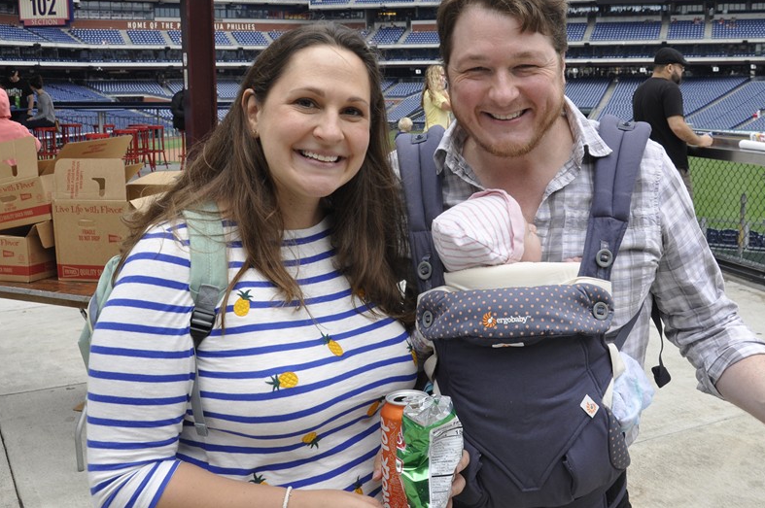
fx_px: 1011
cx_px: 448
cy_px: 187
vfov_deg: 28.1
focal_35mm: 48
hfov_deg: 41.3
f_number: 11
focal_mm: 25
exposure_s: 1/100
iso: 400
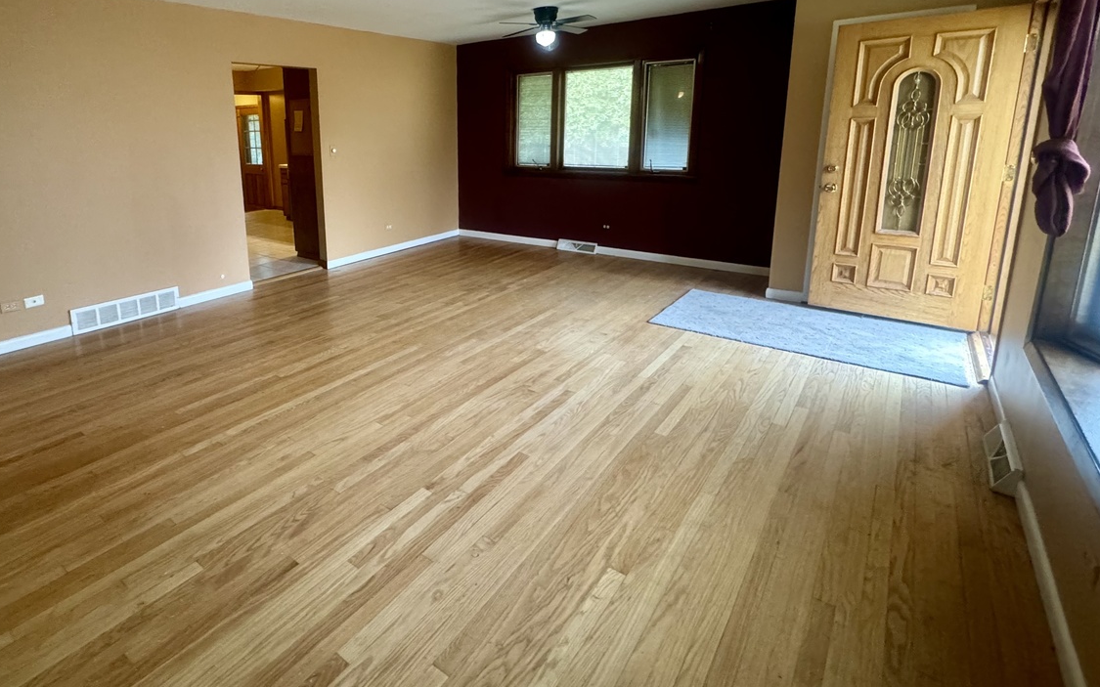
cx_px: 423
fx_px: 570
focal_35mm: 19
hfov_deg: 86.5
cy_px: 237
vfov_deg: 60.9
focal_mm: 2.22
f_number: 2.2
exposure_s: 1/60
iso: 500
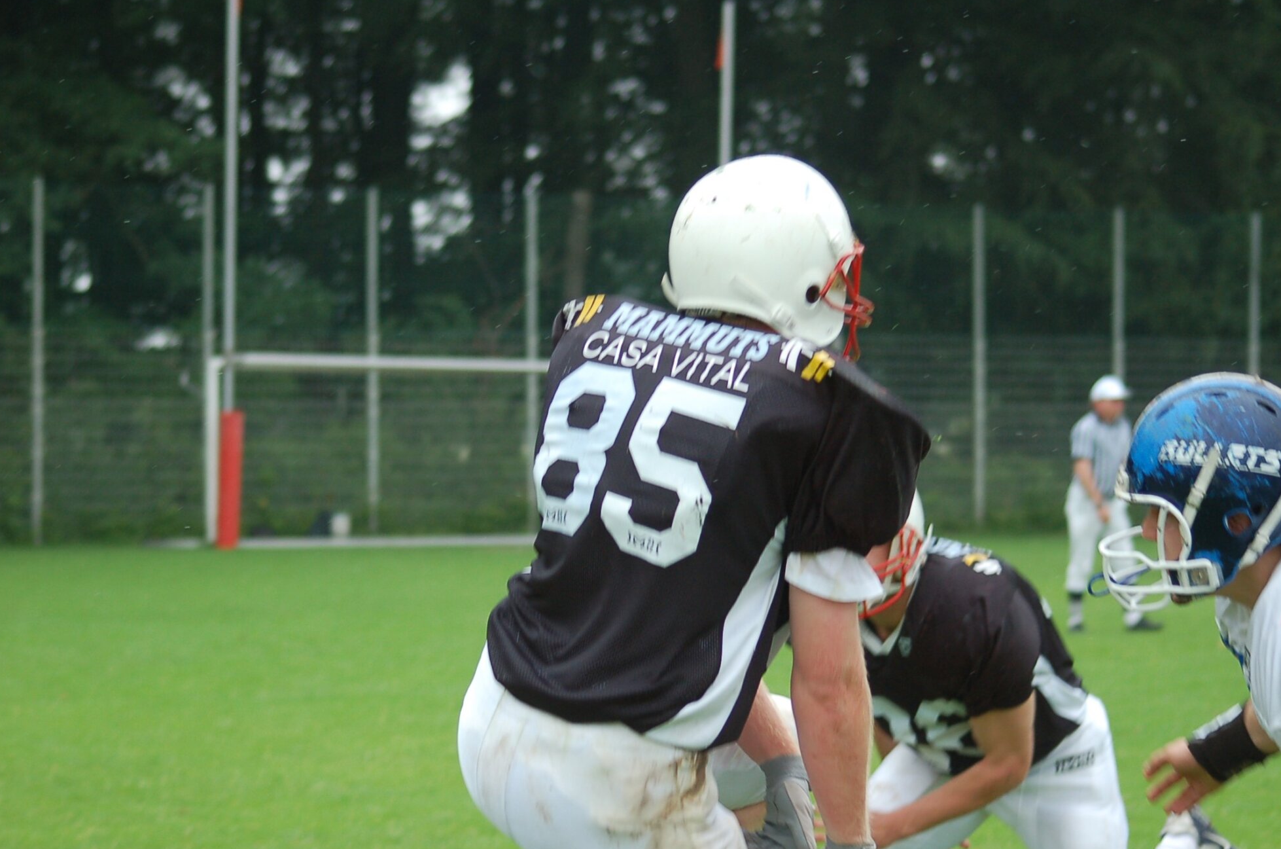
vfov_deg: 11.6
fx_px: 4190
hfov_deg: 17.4
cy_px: 469
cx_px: 642
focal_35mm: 118
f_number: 4
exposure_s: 1/640
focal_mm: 70
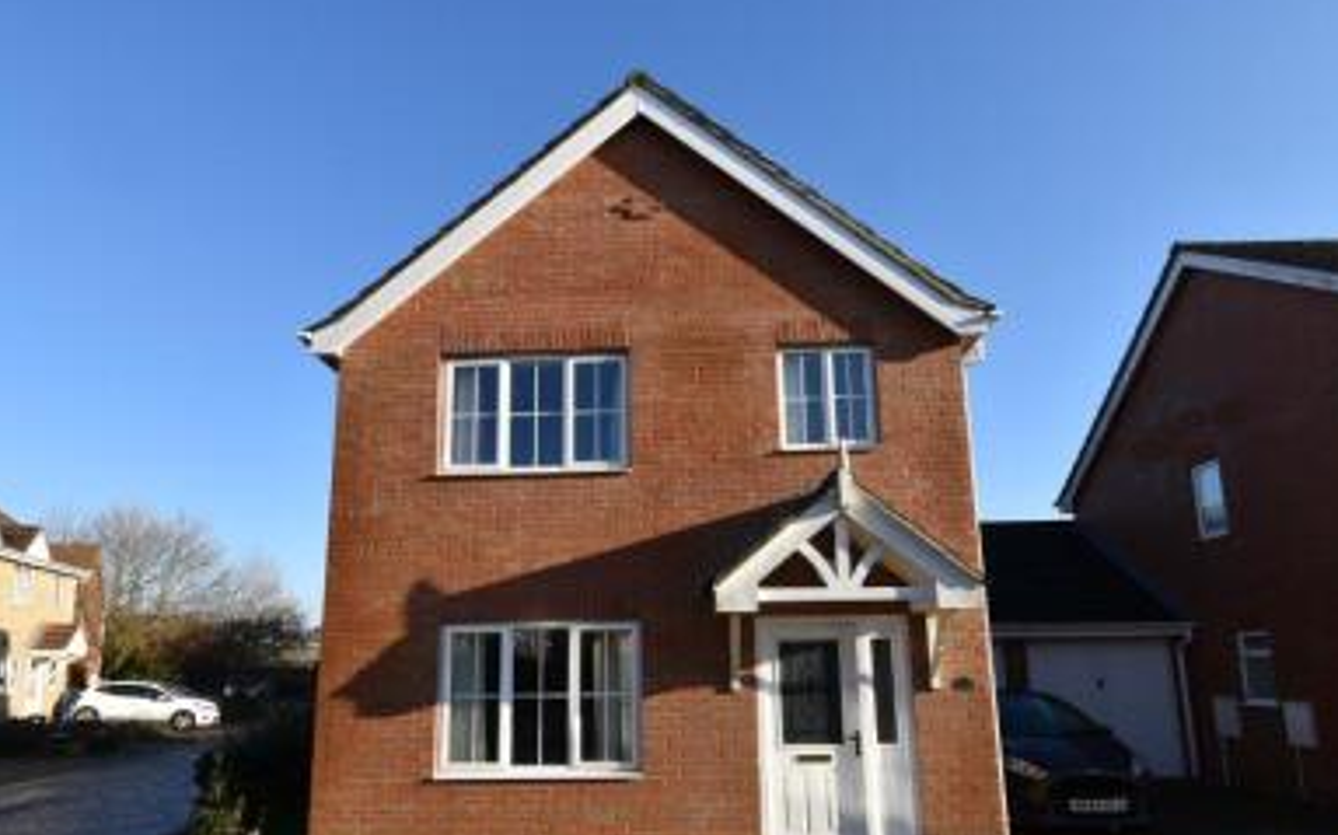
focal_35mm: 19
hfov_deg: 88.0
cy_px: 529
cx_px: 653
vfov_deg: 61.2
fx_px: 693
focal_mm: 10
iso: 200
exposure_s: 1/320
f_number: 7.1
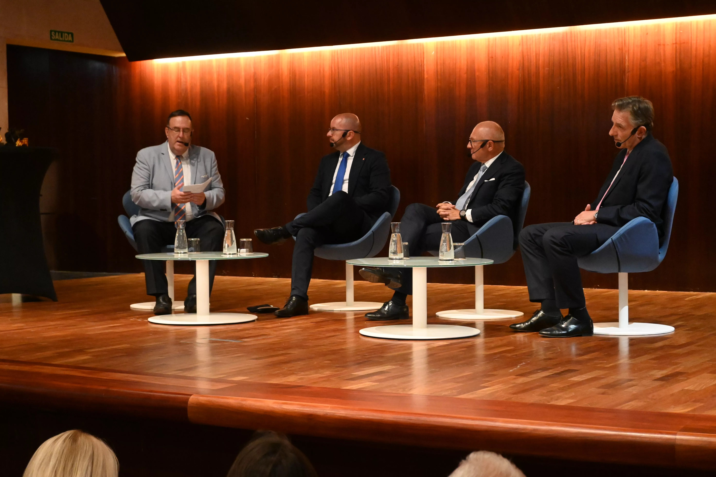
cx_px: 358
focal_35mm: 60
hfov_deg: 33.4
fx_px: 1193
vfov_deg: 22.6
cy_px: 238
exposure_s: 1/60
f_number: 5.6
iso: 5600
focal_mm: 40
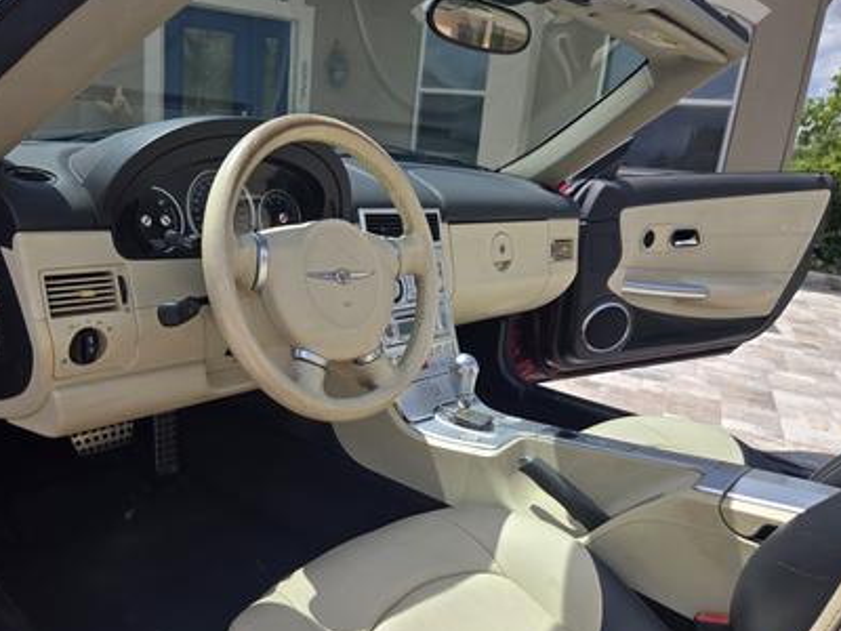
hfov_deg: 61.6
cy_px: 385
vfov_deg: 47.9
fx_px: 705
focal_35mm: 29
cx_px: 383
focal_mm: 5.4
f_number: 1.8
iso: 25
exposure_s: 1/1809
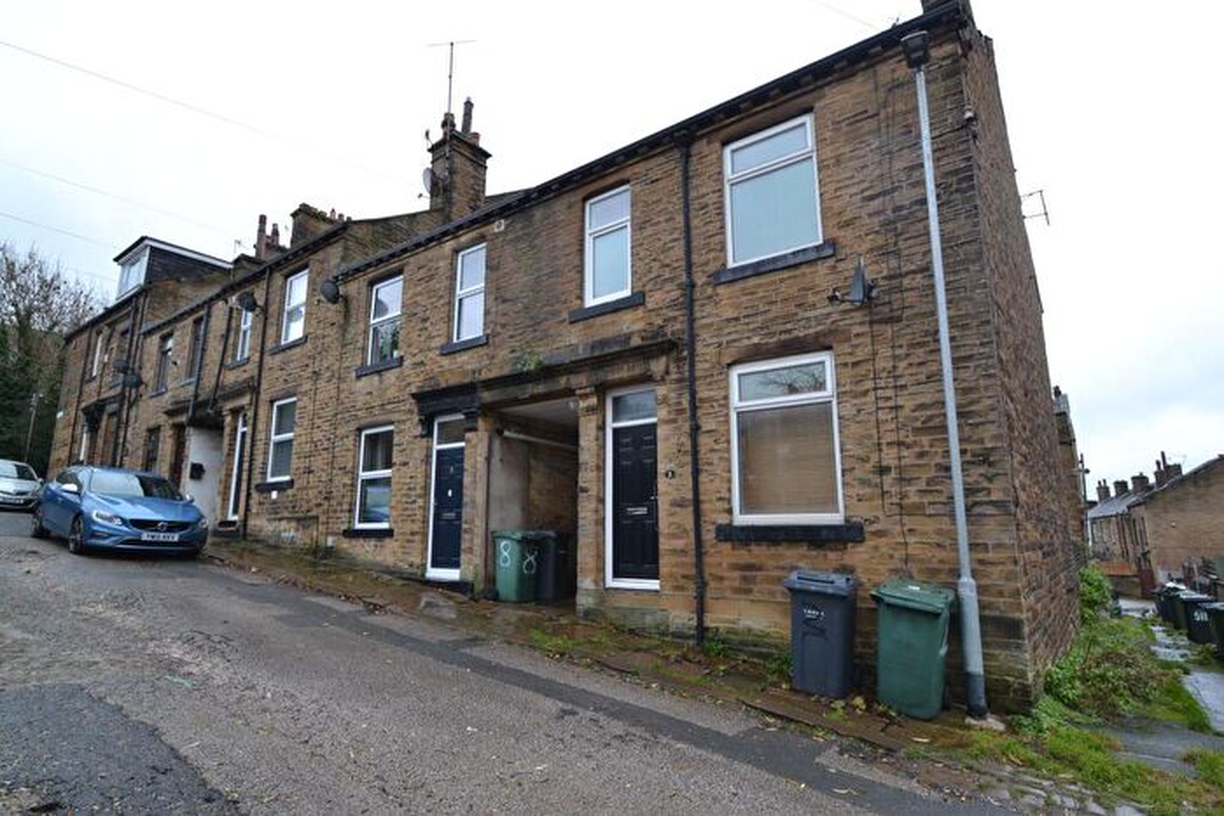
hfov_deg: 92.4
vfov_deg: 69.7
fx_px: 587
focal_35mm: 17
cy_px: 408
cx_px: 612
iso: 400
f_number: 5
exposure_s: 1/100
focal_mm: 11.5
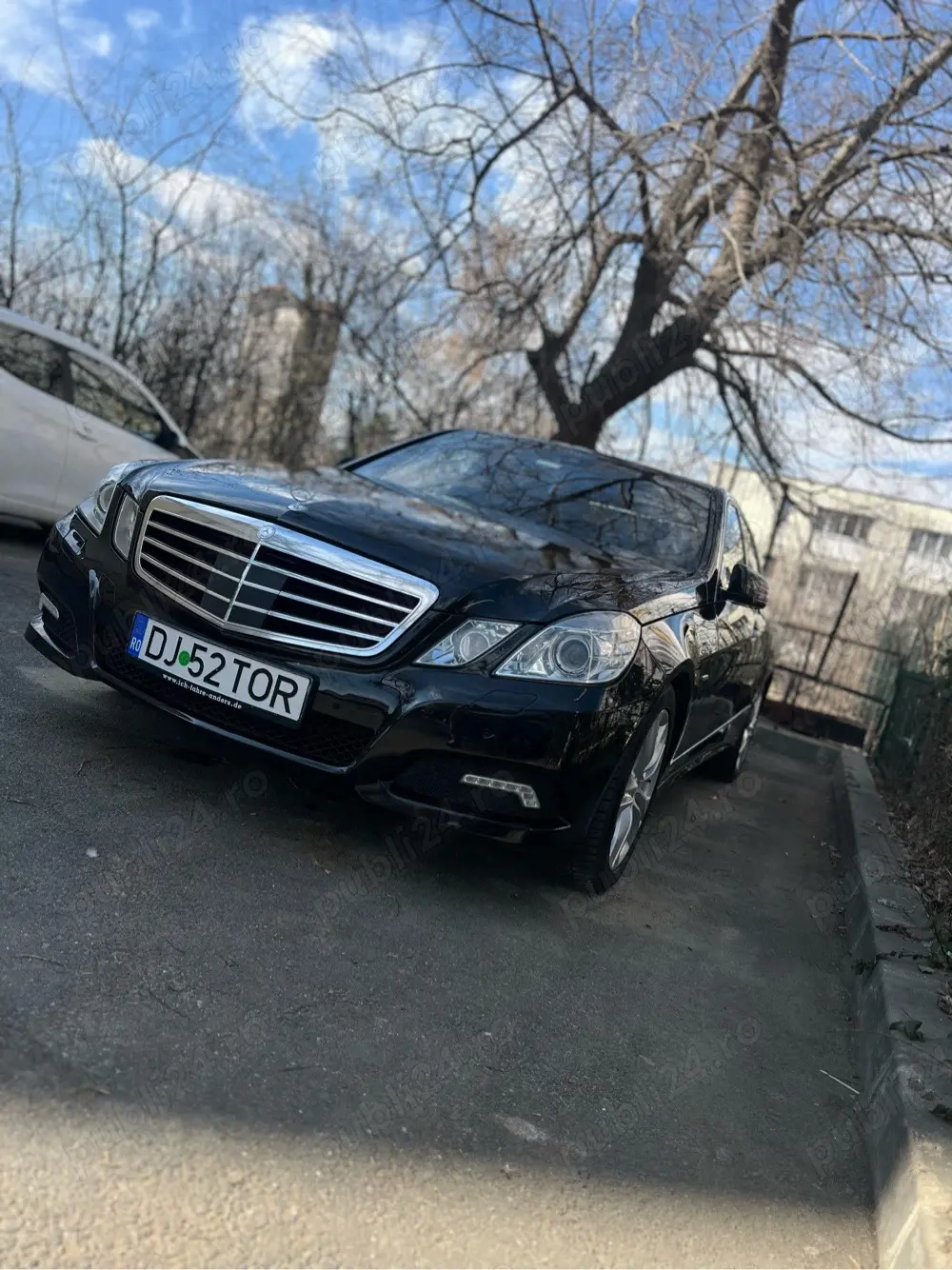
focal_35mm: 26
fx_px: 954
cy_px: 635
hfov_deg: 53.0
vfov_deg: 67.3
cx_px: 476
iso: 50
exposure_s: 1/1698
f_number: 1.5
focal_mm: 5.7
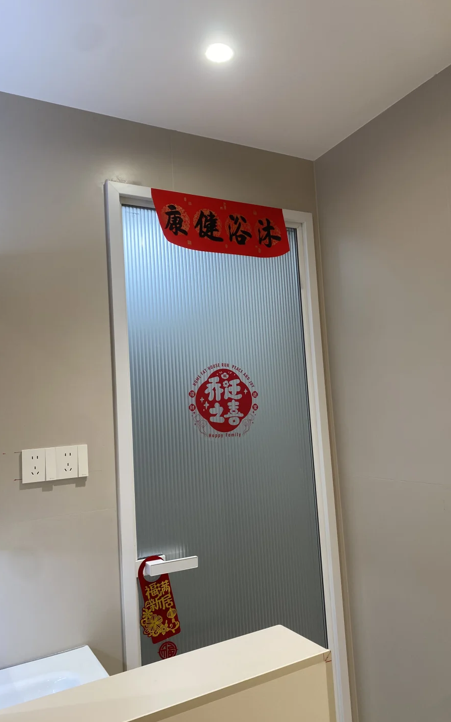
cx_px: 255
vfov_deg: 66.5
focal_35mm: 28
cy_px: 358
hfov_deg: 44.5
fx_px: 550
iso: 80
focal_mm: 4.25
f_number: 1.8
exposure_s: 1/100
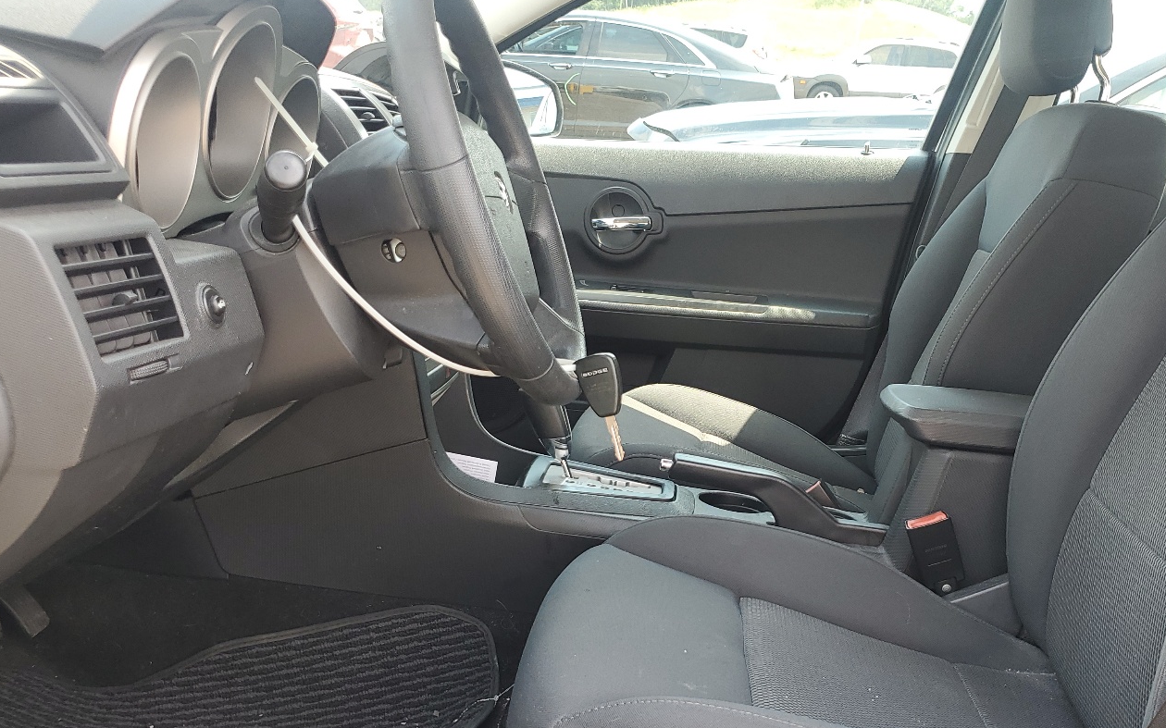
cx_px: 702
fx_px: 1112
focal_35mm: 35
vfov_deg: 36.0
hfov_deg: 54.9
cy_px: 468
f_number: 1.5
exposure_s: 1/270
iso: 50
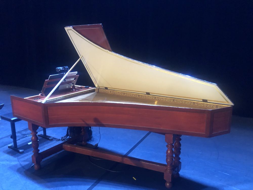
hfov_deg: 63.4
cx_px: 126
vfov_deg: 49.7
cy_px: 95
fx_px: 205
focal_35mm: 28
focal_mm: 3.99
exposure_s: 1/5
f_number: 1.8
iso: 80
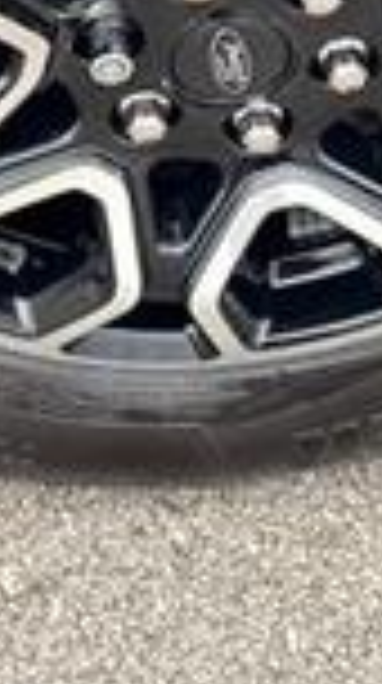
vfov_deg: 21.2
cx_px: 238
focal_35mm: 94
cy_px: -126
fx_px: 1700
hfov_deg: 12.8
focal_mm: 5.96
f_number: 1.6
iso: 80
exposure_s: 1/122
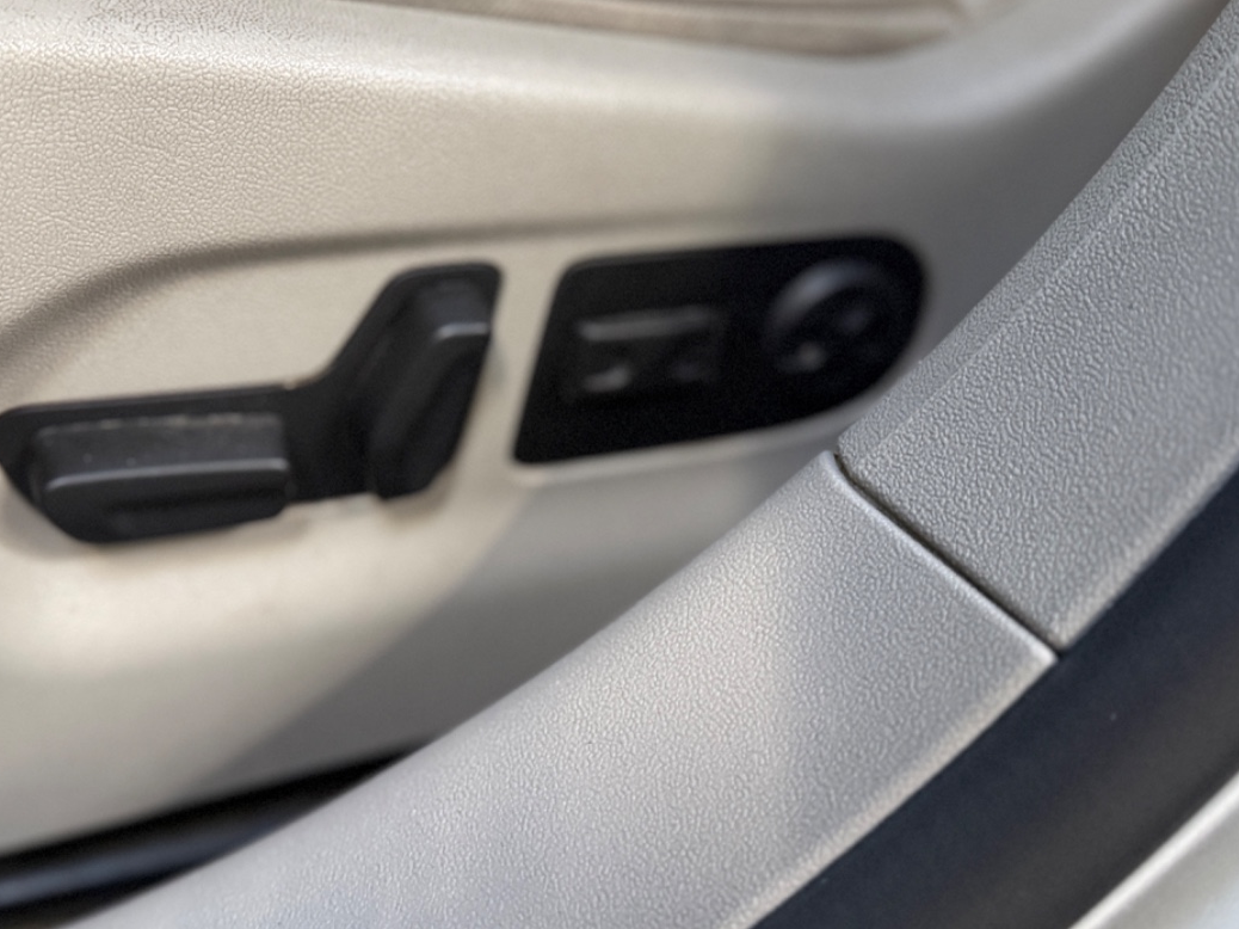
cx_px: 500
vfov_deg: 38.3
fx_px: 1324
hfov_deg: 49.9
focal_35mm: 37
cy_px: 327
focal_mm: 6.76
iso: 640
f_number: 1.78
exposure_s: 1/33
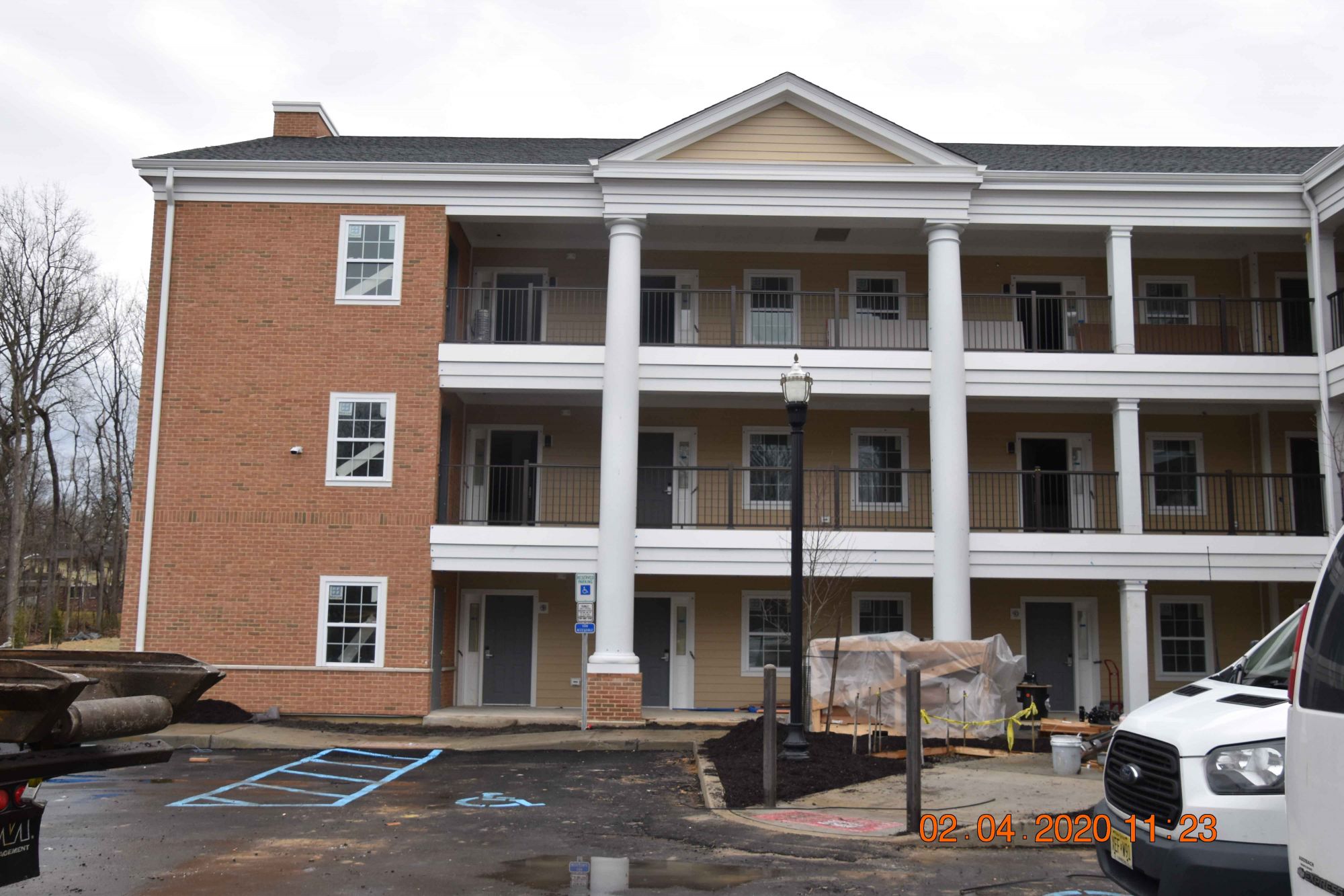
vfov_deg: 40.0
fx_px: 1232
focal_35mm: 33
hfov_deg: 57.2
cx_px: 672
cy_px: 448
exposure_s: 1/320
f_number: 9
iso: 500
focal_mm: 22
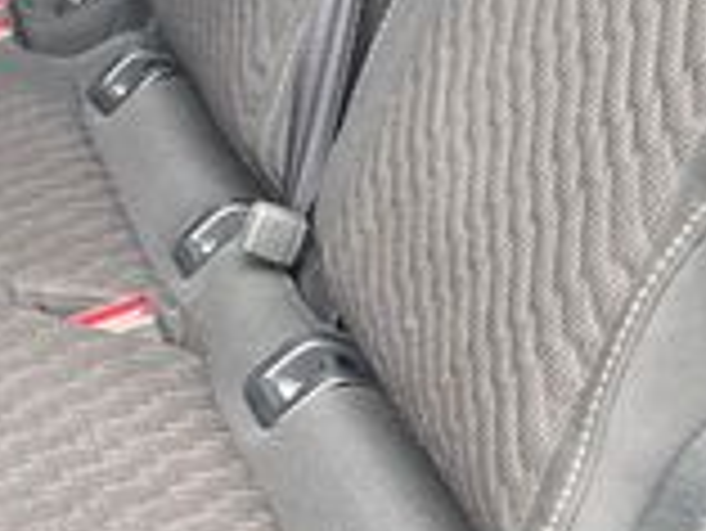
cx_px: -472
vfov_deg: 9.8
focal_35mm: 150
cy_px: -54
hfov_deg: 12.3
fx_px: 3062
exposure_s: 1/180
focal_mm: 5.4
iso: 100
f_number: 1.8
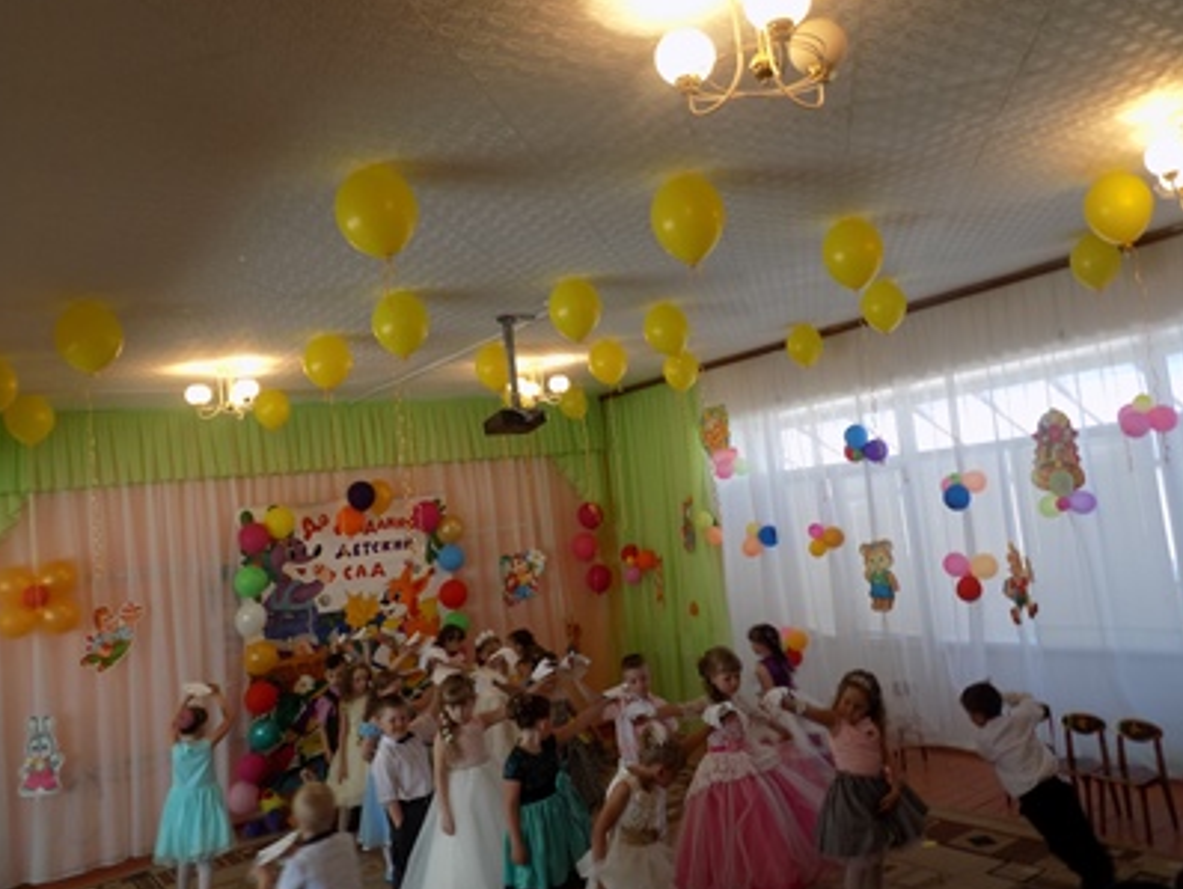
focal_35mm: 27
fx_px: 923
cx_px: 639
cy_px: 431
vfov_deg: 51.4
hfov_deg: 65.2
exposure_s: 1/40
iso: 80
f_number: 3.1
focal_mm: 4.3
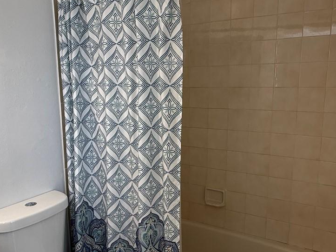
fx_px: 301
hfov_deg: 58.4
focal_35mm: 31
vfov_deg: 45.4
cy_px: 135
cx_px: 168
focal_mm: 2.22
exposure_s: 1/120
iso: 100
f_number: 2.2
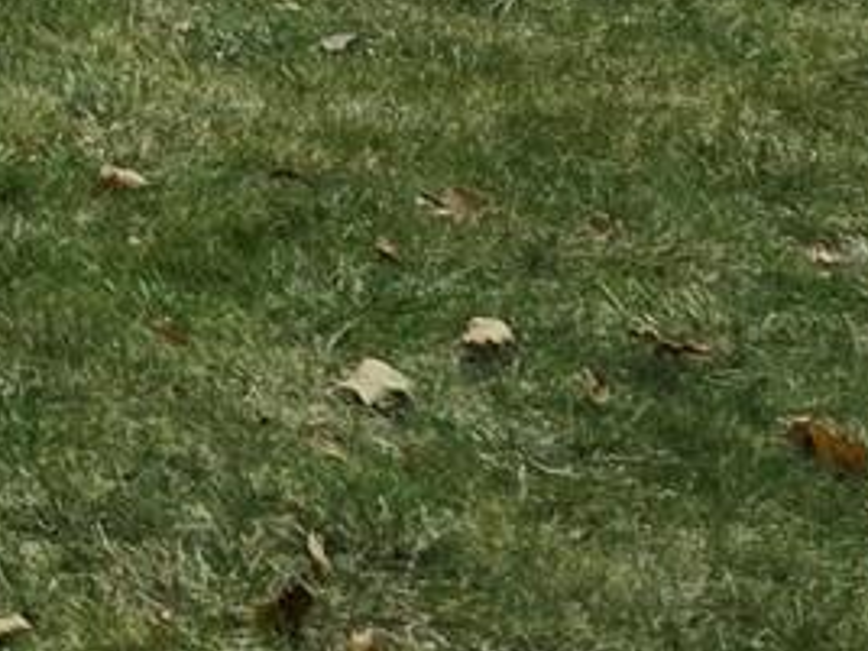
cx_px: -794
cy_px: -1574
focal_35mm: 176
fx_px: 4413
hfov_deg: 10.4
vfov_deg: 7.1
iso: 100
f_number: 1.7
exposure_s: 1/120
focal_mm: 6.3
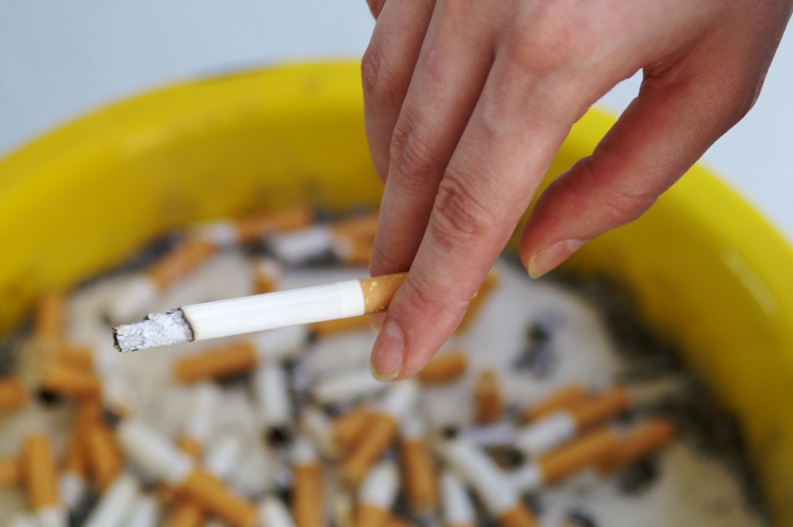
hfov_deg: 13.1
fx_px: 3466
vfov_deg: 8.7
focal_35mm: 158
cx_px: 396
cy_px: 264
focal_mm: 105
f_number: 5.6
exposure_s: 1/15
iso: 100
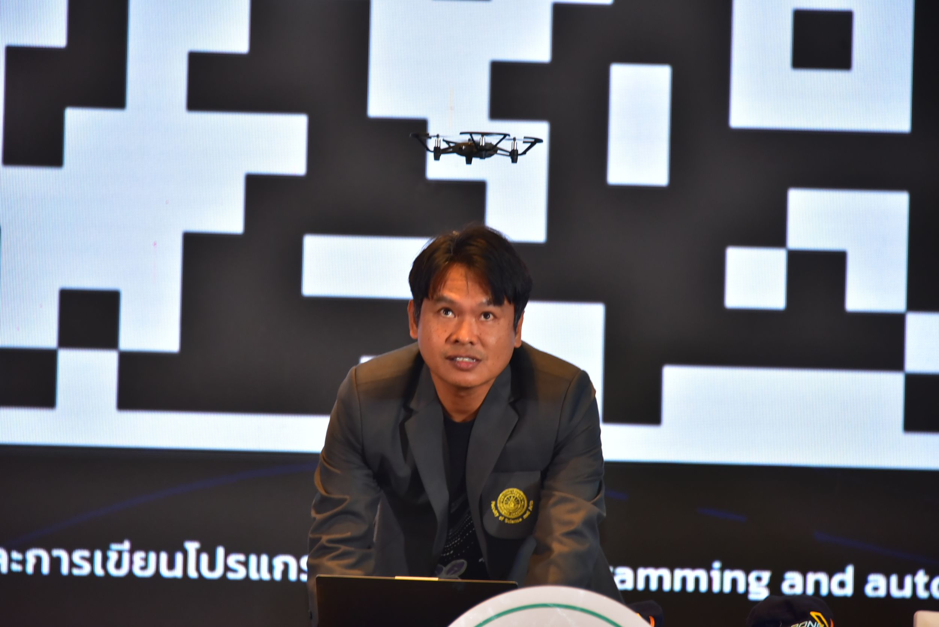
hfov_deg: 8.9
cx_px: 470
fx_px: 6001
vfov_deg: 6.0
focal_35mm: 230
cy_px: 314
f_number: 6.3
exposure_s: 1/100
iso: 1600
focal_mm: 230
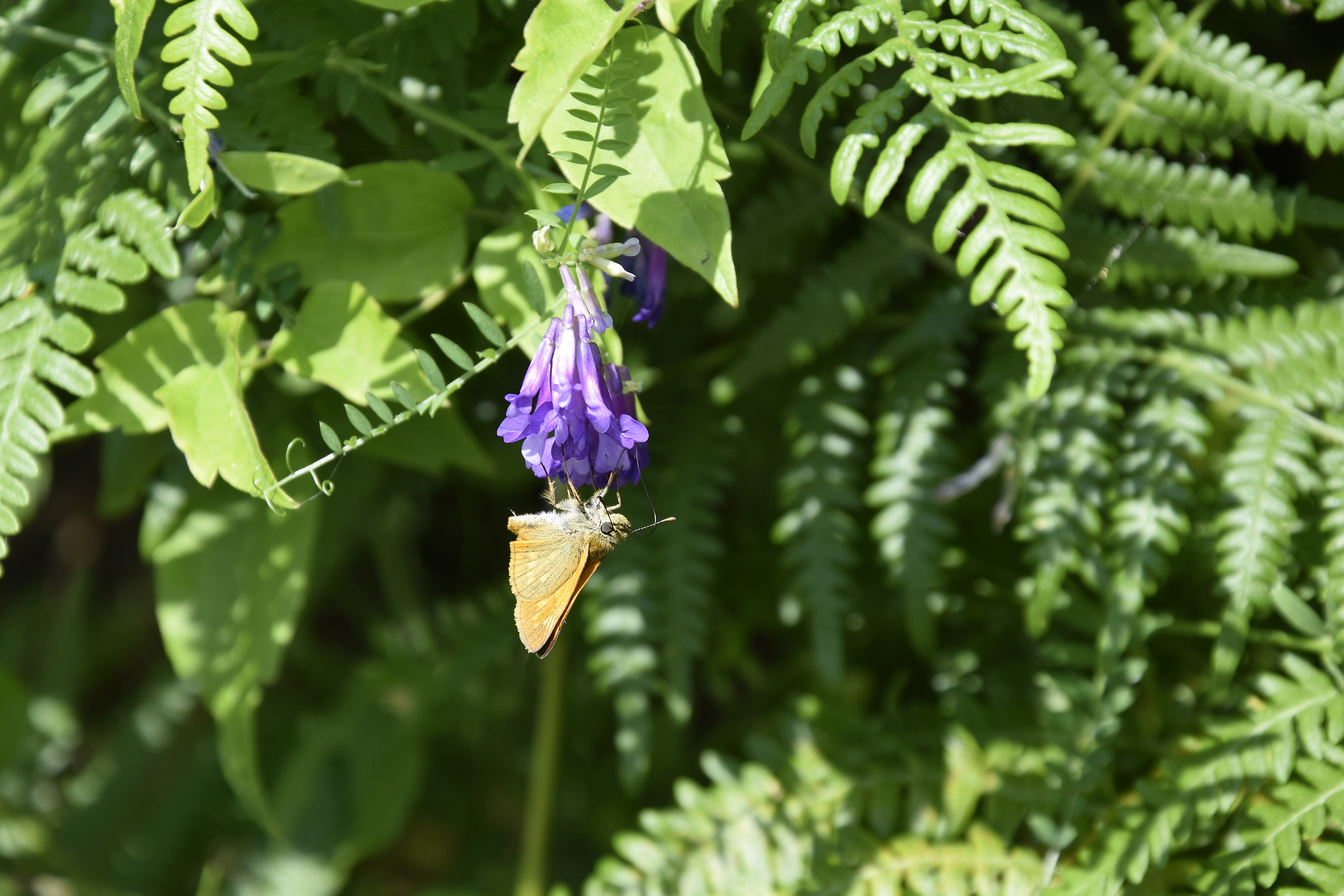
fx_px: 5880
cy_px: 448
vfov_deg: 8.7
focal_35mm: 158
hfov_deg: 13.0
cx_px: 672
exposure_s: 1/250
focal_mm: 105
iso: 250
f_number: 8
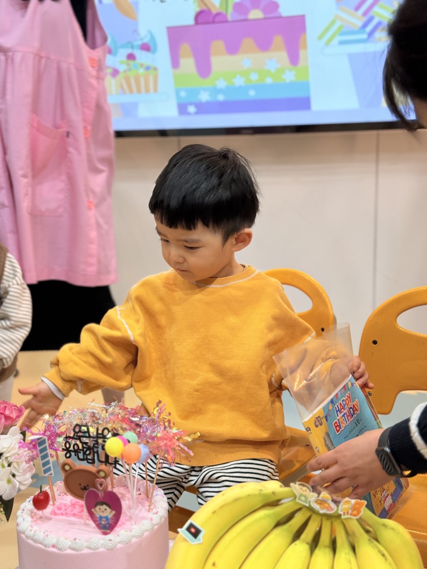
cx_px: 214
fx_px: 789
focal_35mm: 48
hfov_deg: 30.3
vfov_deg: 39.7
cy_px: 284
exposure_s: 1/60
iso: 100
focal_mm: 6.76
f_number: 1.78
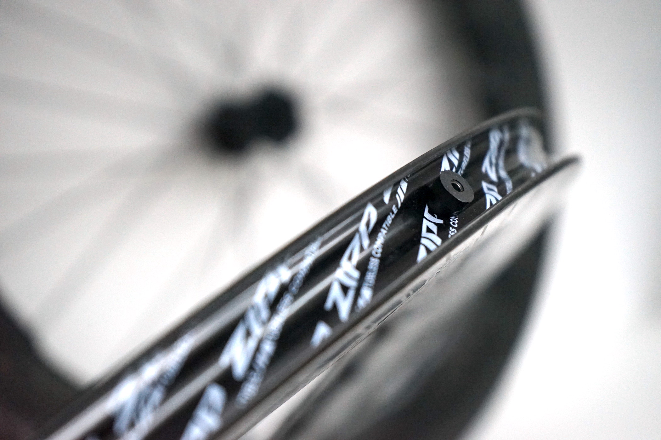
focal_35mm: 70
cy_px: 220
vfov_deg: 19.4
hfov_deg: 28.9
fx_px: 1284
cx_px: 330
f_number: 5.6
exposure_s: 1/160
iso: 4000
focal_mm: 70
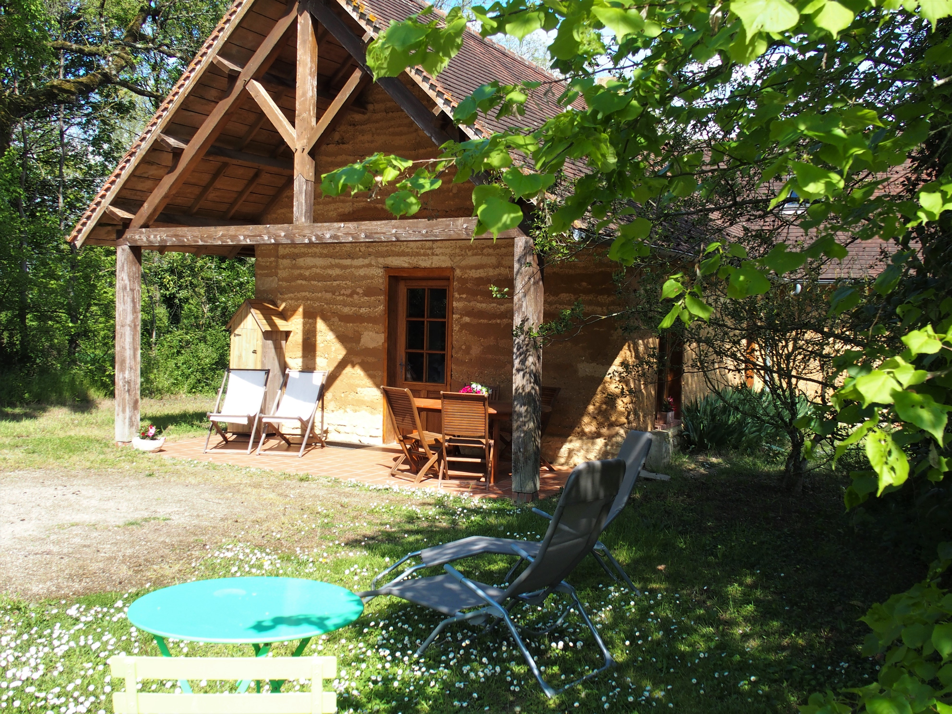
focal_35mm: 35
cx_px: 476
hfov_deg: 52.6
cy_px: 357
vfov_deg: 40.7
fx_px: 963
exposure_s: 1/320
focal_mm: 7.4
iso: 100
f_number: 4
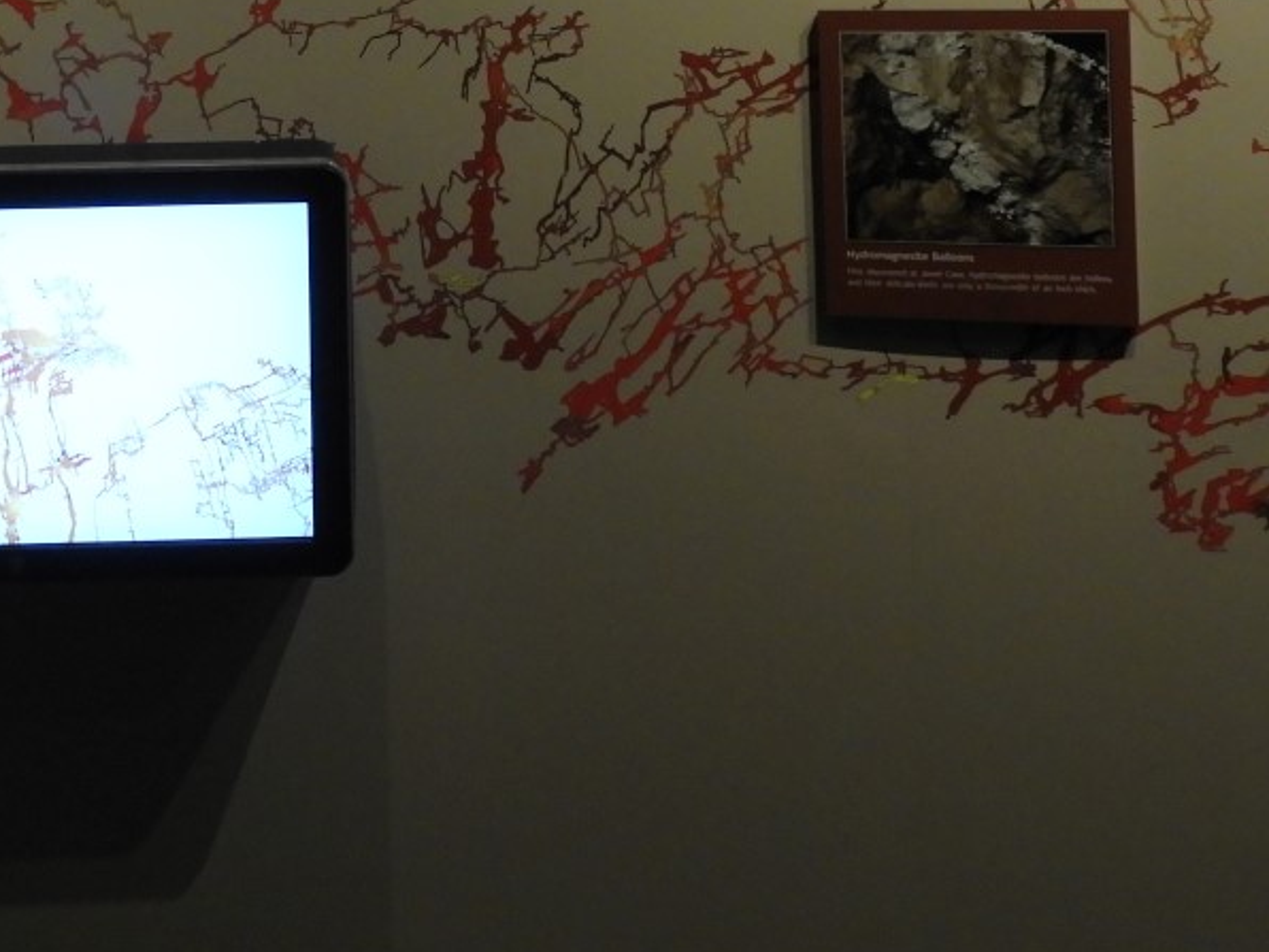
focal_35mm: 58
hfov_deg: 32.4
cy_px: -173
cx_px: 264
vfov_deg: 23.2
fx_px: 2126
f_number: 3.3
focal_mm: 4.3
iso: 320
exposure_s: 1/30
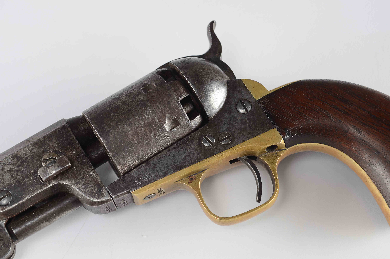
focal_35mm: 72
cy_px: 130
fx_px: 778
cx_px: 195
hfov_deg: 28.1
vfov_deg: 18.8
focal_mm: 48
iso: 100
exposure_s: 1/80
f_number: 9
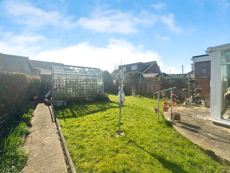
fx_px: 93
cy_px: 86
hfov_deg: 102.1
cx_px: 115
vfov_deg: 85.7
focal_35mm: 14
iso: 50
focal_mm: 2.22
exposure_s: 1/3300
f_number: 2.2
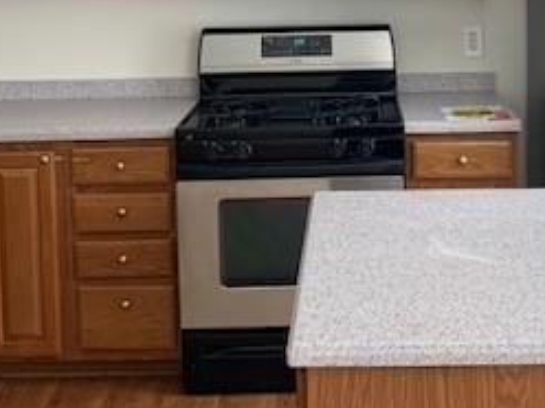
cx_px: 354
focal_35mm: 67
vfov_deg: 21.5
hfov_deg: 28.8
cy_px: 48
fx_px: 1055
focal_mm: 4.25
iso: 250
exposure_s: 1/60
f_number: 1.8
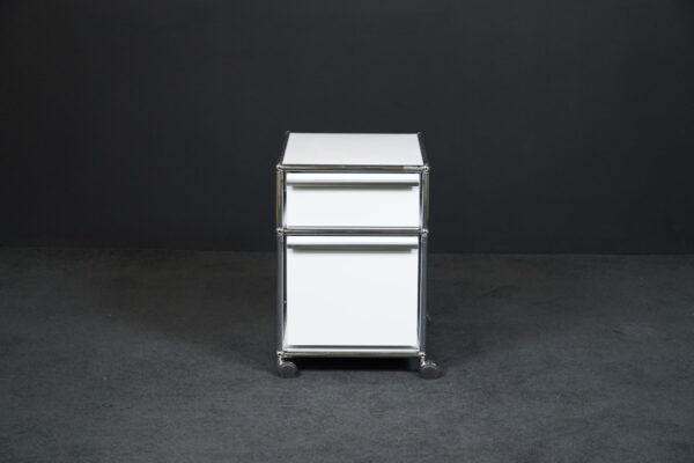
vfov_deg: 17.5
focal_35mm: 78
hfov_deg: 26.0
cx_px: 347
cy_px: 232
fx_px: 1504
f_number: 7.1
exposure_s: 1/125
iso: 5000
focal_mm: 78
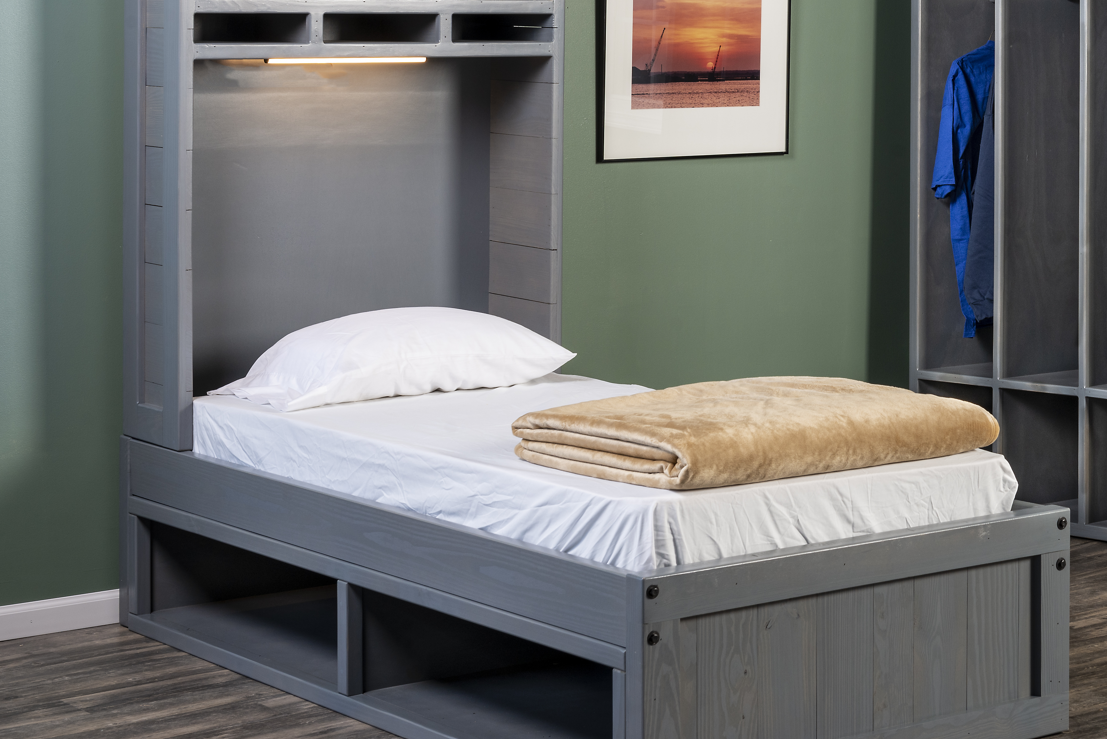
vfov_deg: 16.6
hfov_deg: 24.4
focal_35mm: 82
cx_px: 891
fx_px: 2522
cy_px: 249
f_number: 10
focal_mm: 50
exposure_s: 1/15
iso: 200
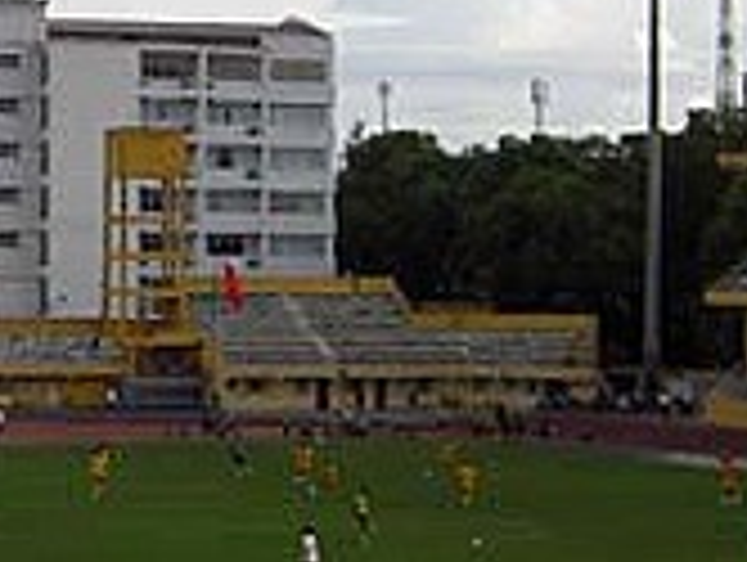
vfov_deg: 10.8
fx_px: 2961
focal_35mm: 137
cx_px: -94
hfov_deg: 14.0
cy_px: 225
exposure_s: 1/640
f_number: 2.7
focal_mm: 6.2
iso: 64
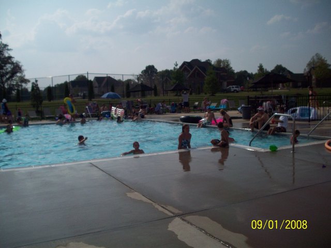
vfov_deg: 38.7
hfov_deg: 50.1
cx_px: 166
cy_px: 124
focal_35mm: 37
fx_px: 354
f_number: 5.6
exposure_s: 1/1401
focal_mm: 6.2
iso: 80
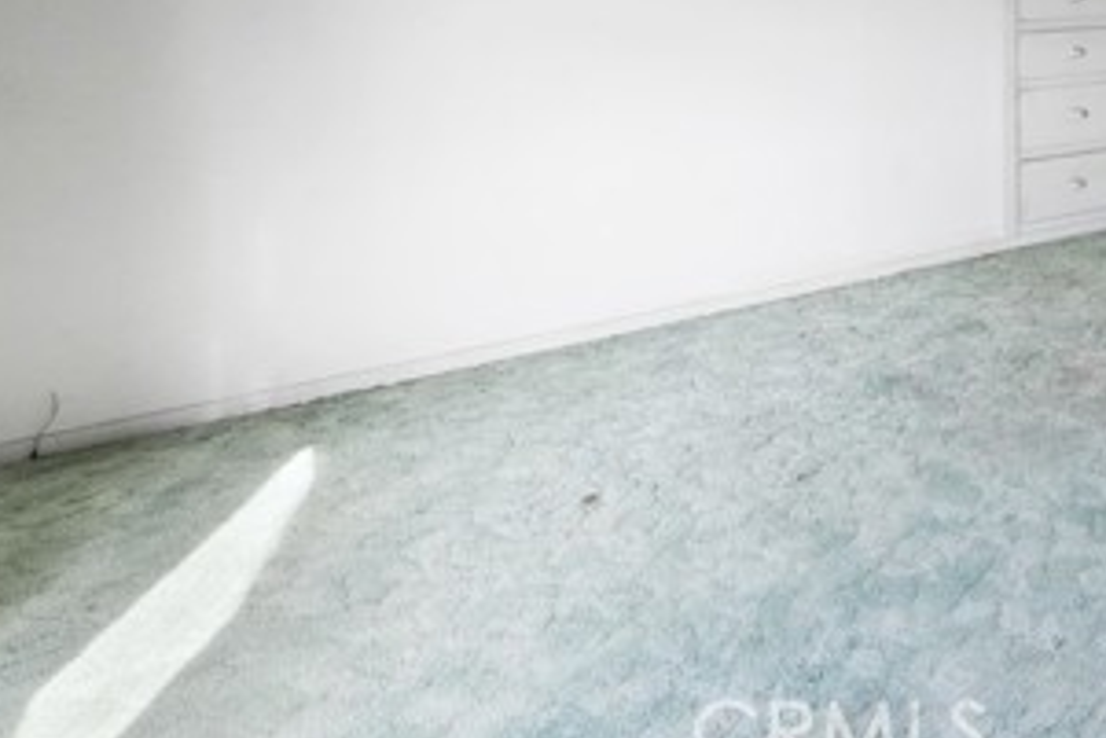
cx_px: 1150
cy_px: 2
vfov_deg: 34.5
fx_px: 1078
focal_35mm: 35
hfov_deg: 44.5
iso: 1600
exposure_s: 1/15
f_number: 5.6
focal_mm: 16.5
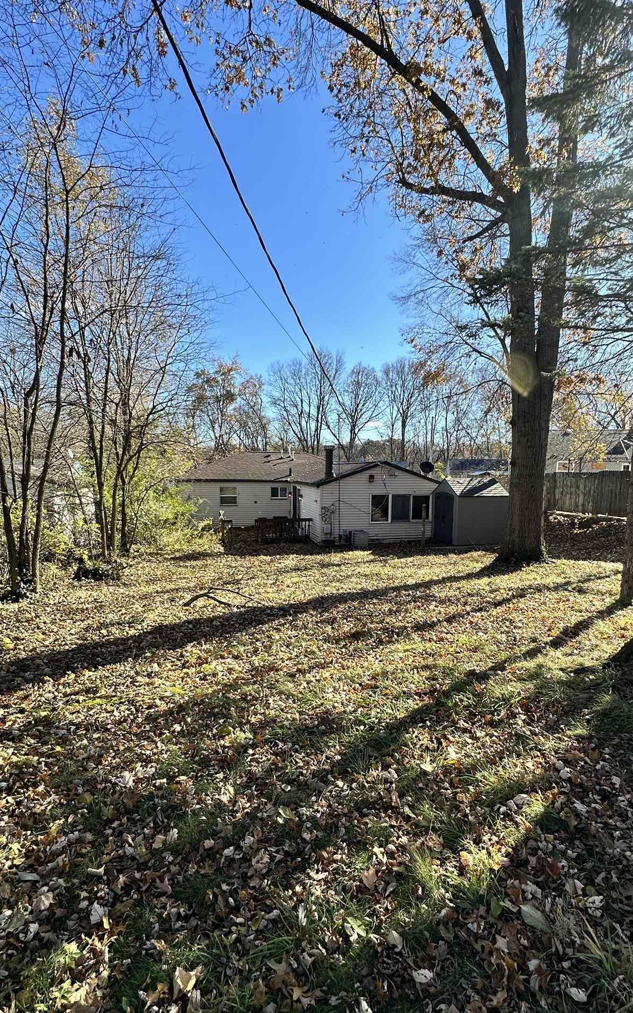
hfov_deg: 64.9
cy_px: 536
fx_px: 497
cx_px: 331
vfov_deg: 91.0
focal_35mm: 18
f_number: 2.2
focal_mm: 2.22
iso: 50
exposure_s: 1/972
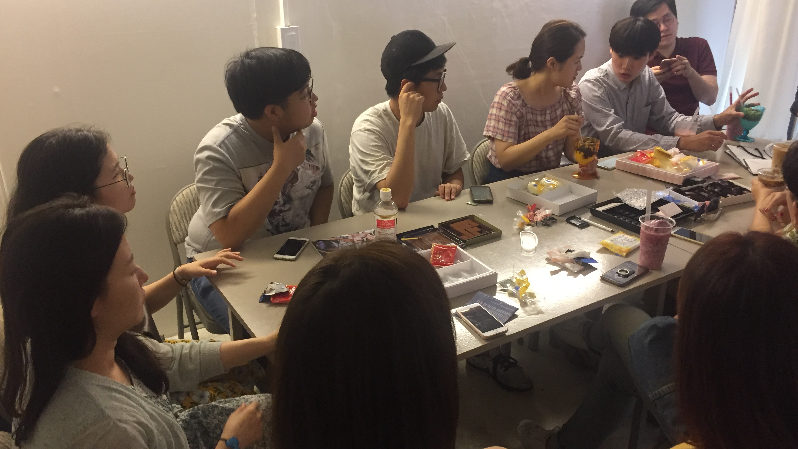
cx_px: 400
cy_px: 213
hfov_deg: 61.0
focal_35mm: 32
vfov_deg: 36.7
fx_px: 677
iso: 160
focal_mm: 4.15
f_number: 2.2
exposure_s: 1/30
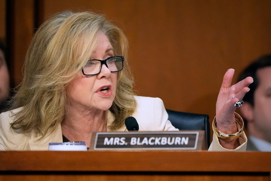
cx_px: 136
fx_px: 4517
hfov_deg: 3.4
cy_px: 90
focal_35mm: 600
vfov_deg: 2.3
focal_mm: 400
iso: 6400
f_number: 5.6
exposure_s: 1/320
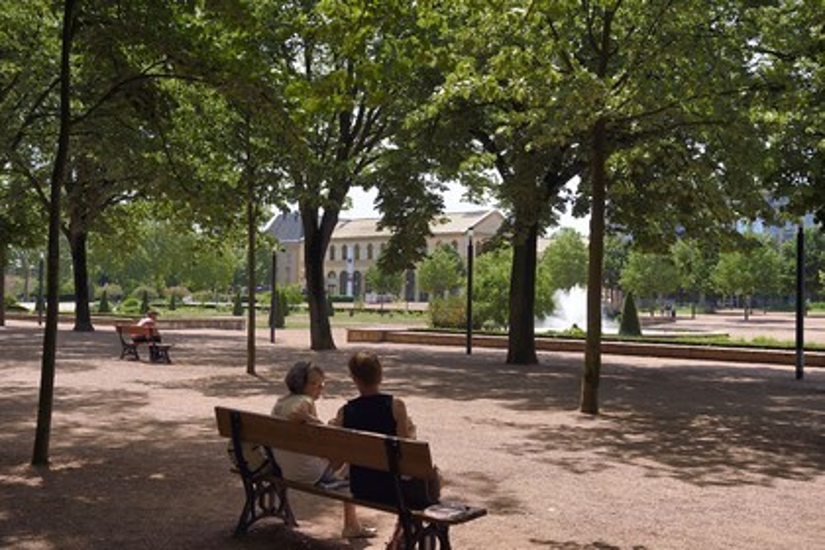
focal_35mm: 45
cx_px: 412
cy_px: 275
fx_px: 1031
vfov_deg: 29.9
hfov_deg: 43.6
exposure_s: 1/250
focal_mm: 45
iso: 200
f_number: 9
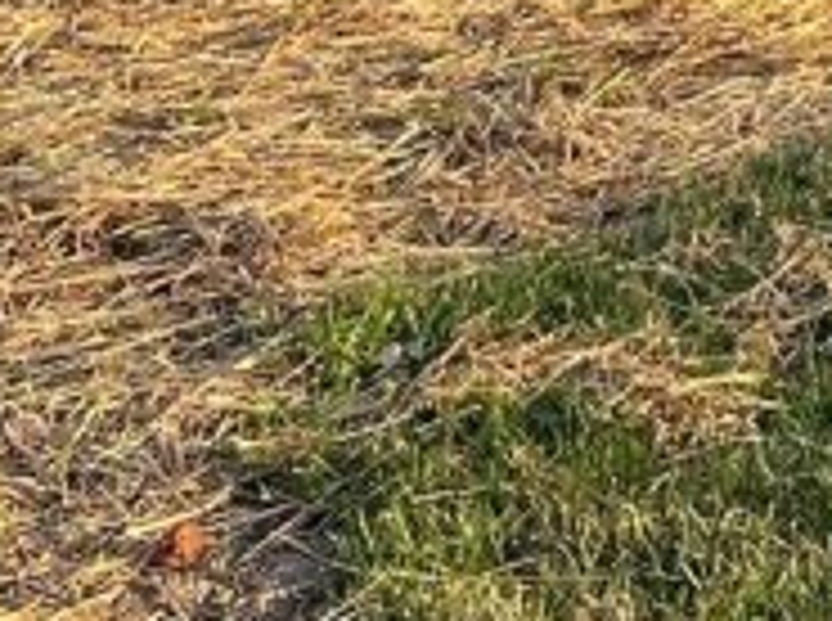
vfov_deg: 7.9
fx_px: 4054
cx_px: 2303
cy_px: -1058
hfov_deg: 9.7
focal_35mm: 169
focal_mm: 5.1
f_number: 1.6
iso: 50
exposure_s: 1/513
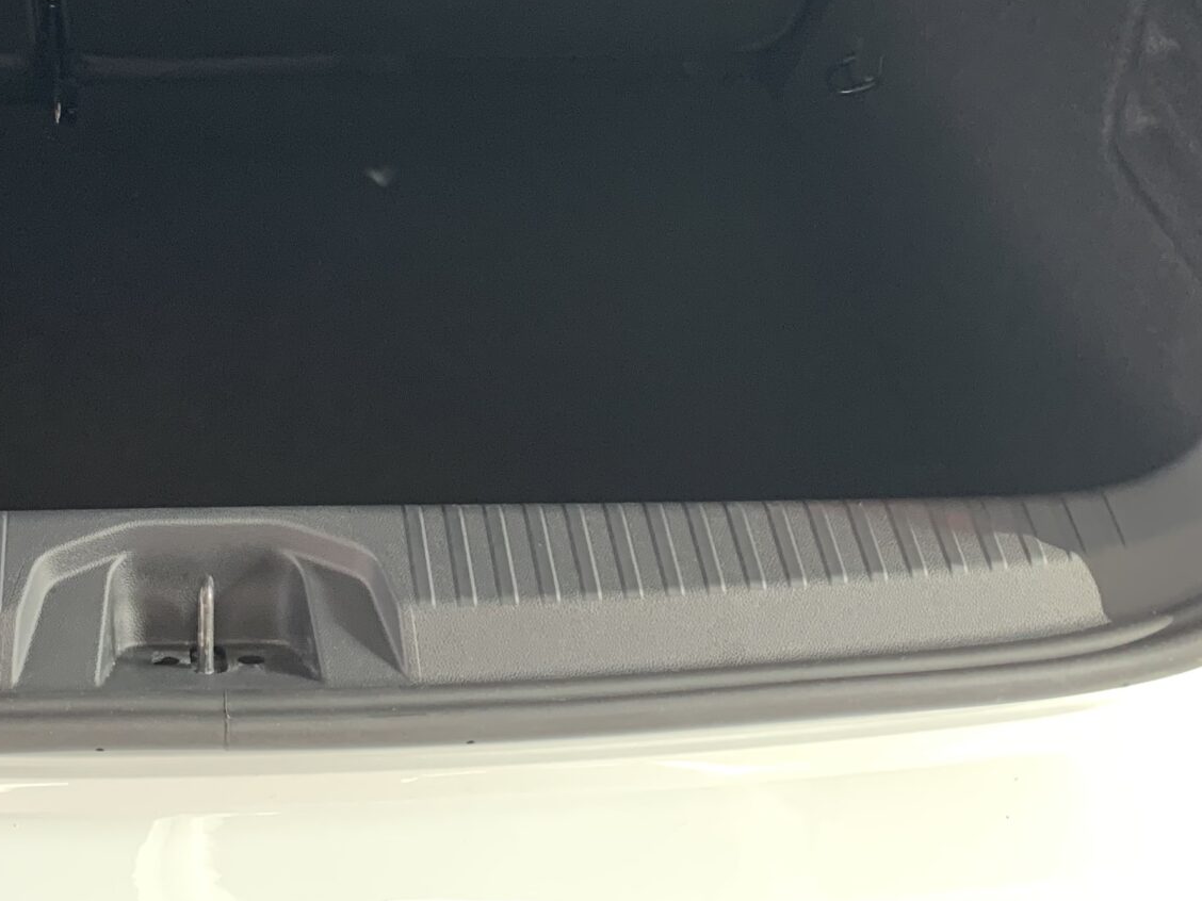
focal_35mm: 59
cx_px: 162
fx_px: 2049
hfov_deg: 31.4
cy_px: 59
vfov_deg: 24.0
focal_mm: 4.25
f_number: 1.8
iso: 100
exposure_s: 1/100
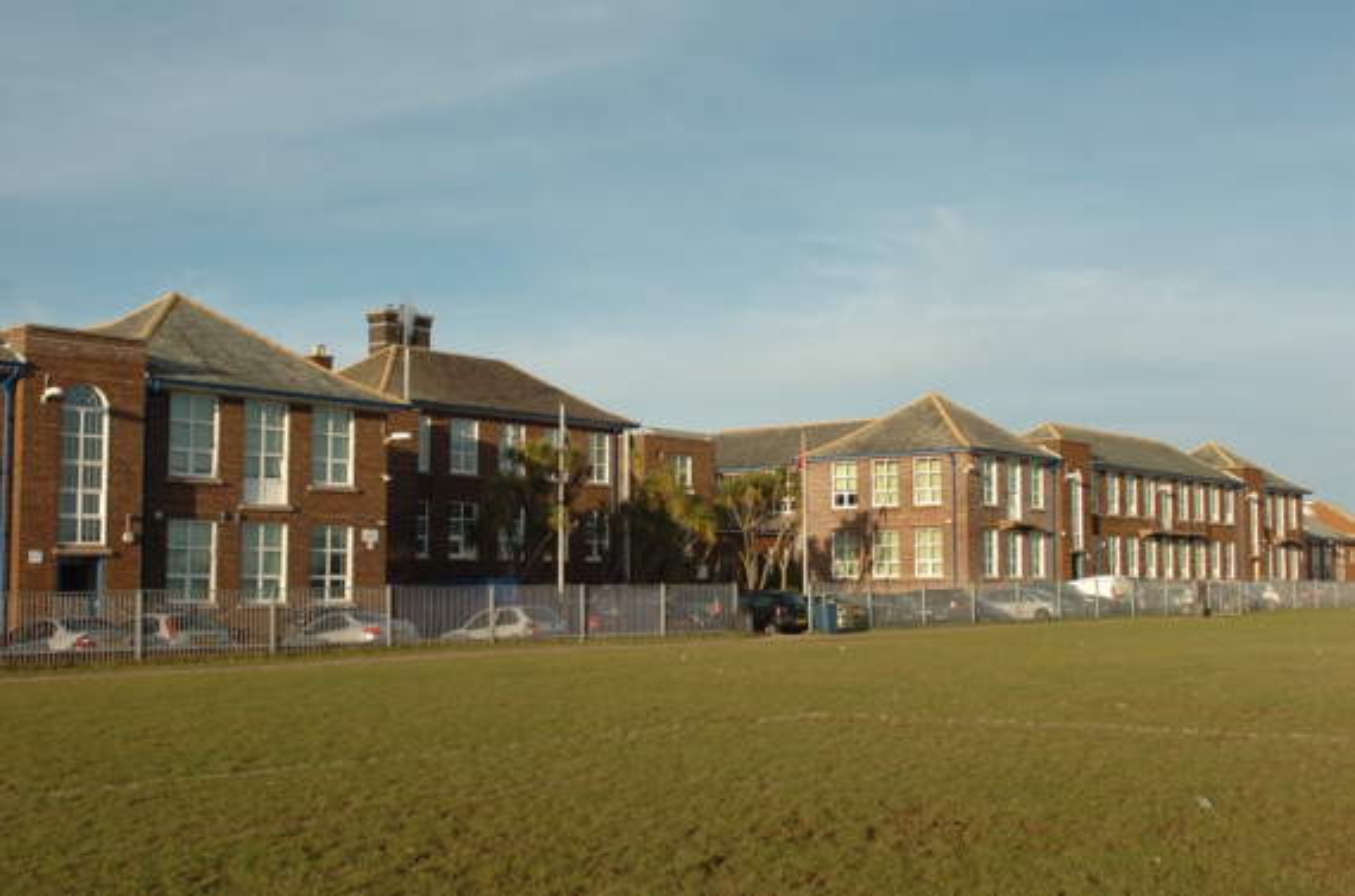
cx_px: 678
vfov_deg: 32.8
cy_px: 448
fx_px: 1521
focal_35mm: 40
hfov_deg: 48.0
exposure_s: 1/2500
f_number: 5.6
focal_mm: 27
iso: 640
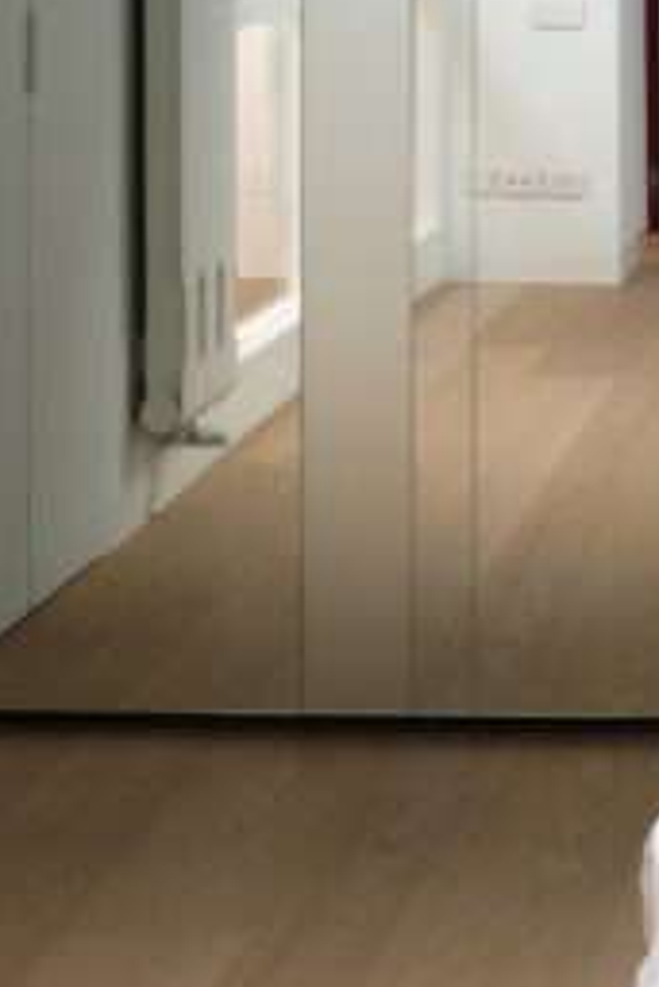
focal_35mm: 108
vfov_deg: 18.1
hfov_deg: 12.0
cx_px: 1035
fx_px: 2961
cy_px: -154
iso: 100
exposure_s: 1/1.2
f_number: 16
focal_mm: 18
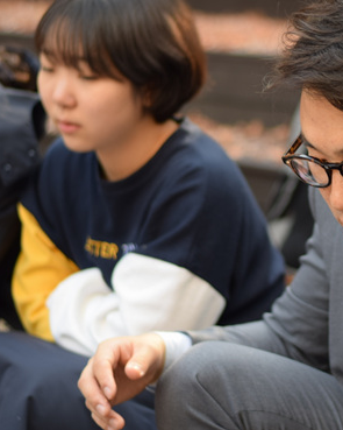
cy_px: 184
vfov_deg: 15.8
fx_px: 1549
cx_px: 359
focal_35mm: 122
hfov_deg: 12.5
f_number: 1.8
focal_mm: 50
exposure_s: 1/250
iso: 100
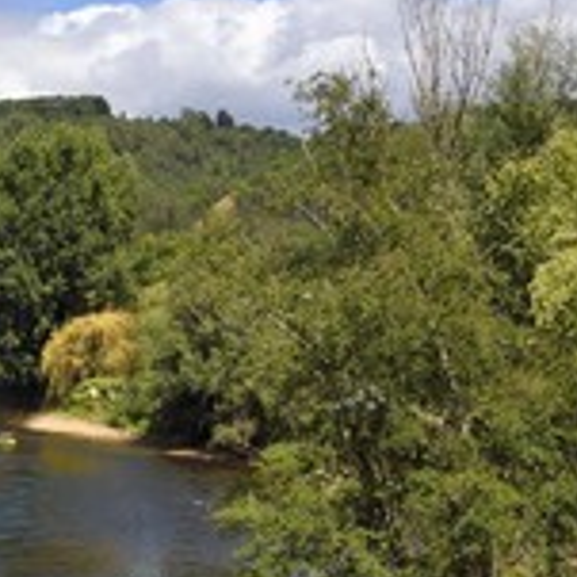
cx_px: -183
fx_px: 2056
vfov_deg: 16.0
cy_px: 279
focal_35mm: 109
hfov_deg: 15.2
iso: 200
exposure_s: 1/320
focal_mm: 46
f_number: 10
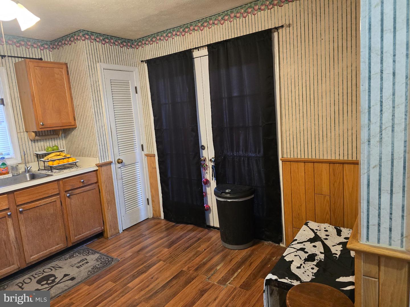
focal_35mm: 23
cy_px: 154
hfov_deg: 73.9
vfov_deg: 58.9
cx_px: 205
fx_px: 272
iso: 800
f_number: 1.7
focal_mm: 6.3
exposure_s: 1/120
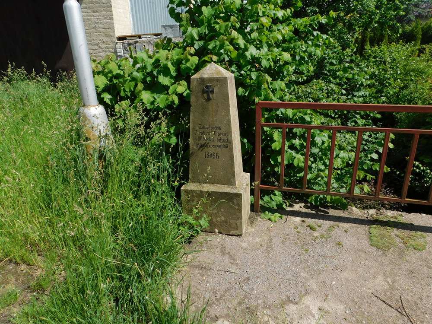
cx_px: 216
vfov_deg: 58.9
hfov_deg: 73.9
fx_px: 287
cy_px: 162
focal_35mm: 23
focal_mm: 4
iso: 125
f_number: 3
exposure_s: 1/1500
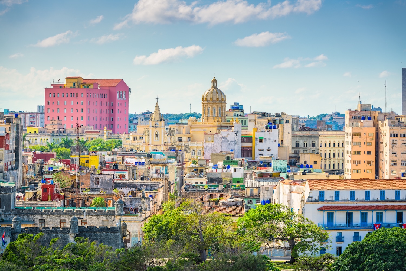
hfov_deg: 15.2
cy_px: 136
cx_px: 203
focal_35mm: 135
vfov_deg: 10.2
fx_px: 1522
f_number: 8
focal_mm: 135
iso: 100
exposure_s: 1/400
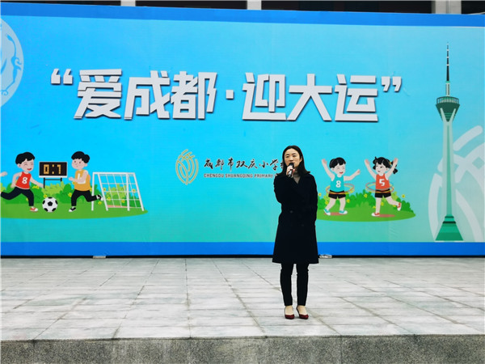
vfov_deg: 27.0
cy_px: 182
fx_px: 757
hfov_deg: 35.5
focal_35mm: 54
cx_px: 242
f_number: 4
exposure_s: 1/303
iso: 50
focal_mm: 5.58
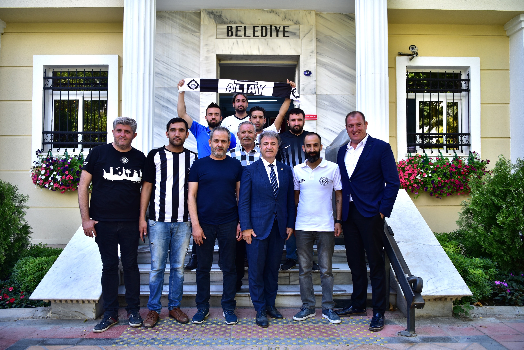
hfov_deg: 63.6
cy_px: 175
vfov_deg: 45.0
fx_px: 422
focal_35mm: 29
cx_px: 262
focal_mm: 29
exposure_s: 1/400
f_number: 2.8
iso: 160
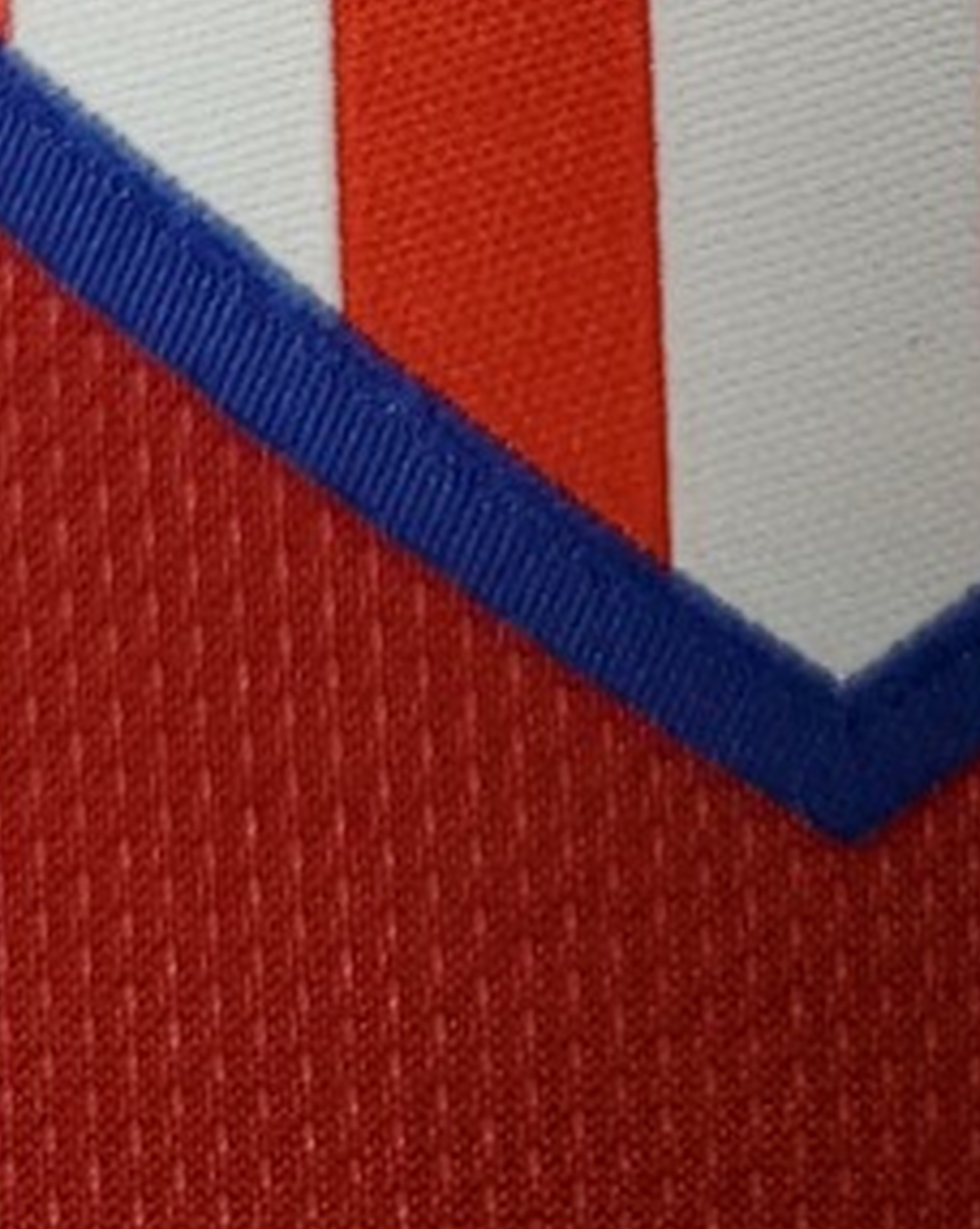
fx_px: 3488
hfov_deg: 16.0
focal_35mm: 96
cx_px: 602
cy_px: -838
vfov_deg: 17.1
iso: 125
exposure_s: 1/50
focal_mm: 4.3
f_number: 1.5
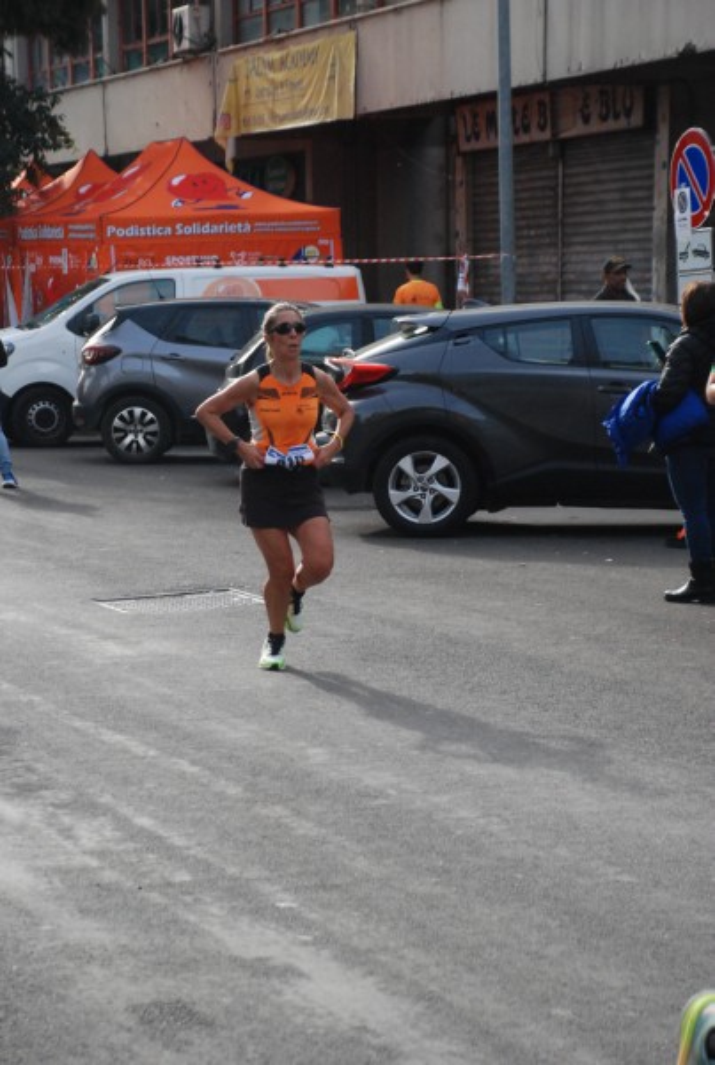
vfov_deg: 20.6
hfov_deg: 13.9
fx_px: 2934
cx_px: 358
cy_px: 532
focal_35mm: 99
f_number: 5.3
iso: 1000
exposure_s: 1/1000
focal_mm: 66
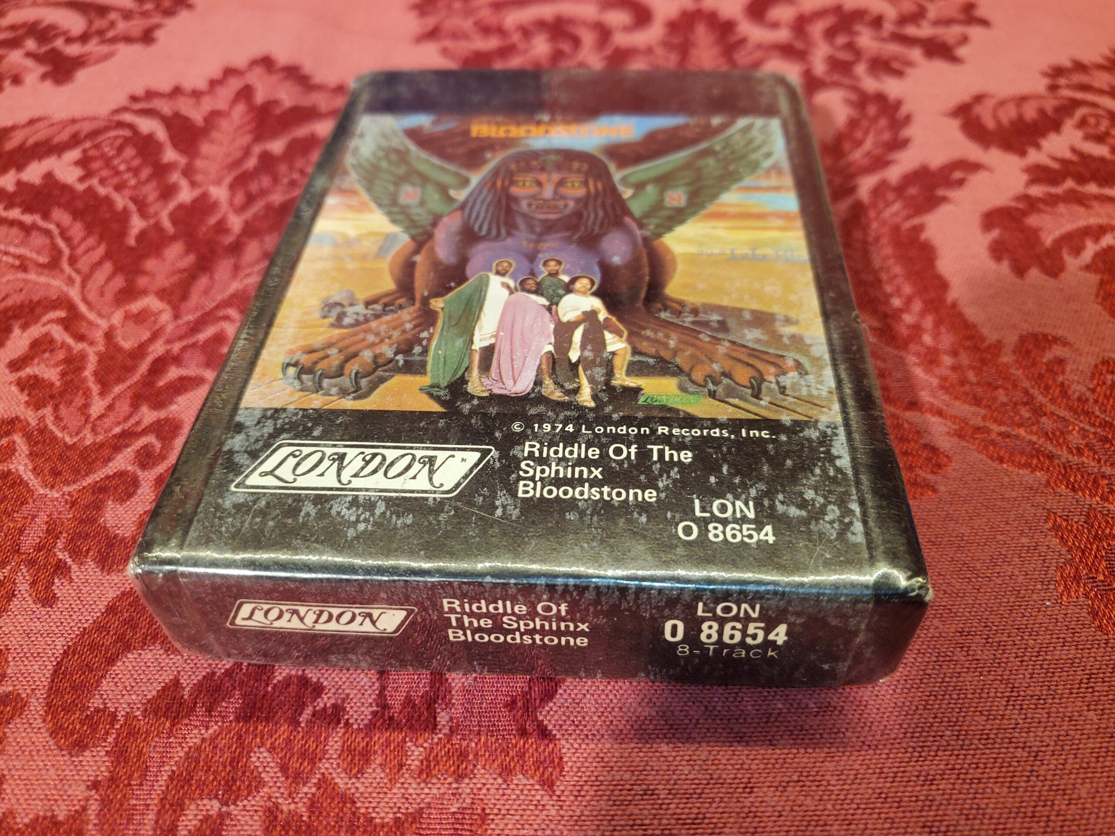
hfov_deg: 67.3
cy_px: 418
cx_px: 558
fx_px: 837
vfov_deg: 53.1
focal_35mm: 26
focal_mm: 4.3
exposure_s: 1/120
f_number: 1.5
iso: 160
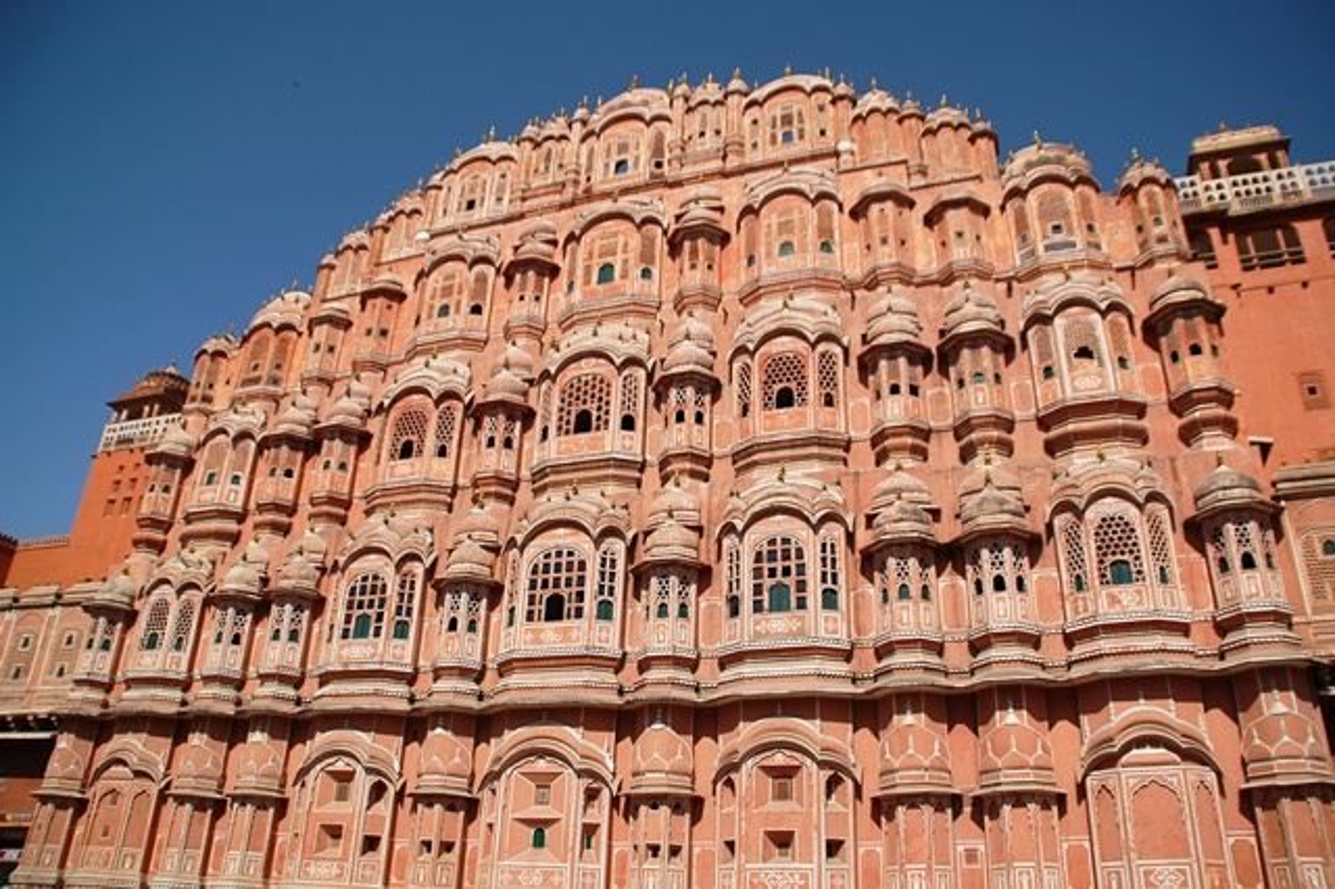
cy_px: 444
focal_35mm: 27
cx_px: 668
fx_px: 1001
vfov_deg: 47.9
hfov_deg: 67.4
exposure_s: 1/2000
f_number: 5
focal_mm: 18
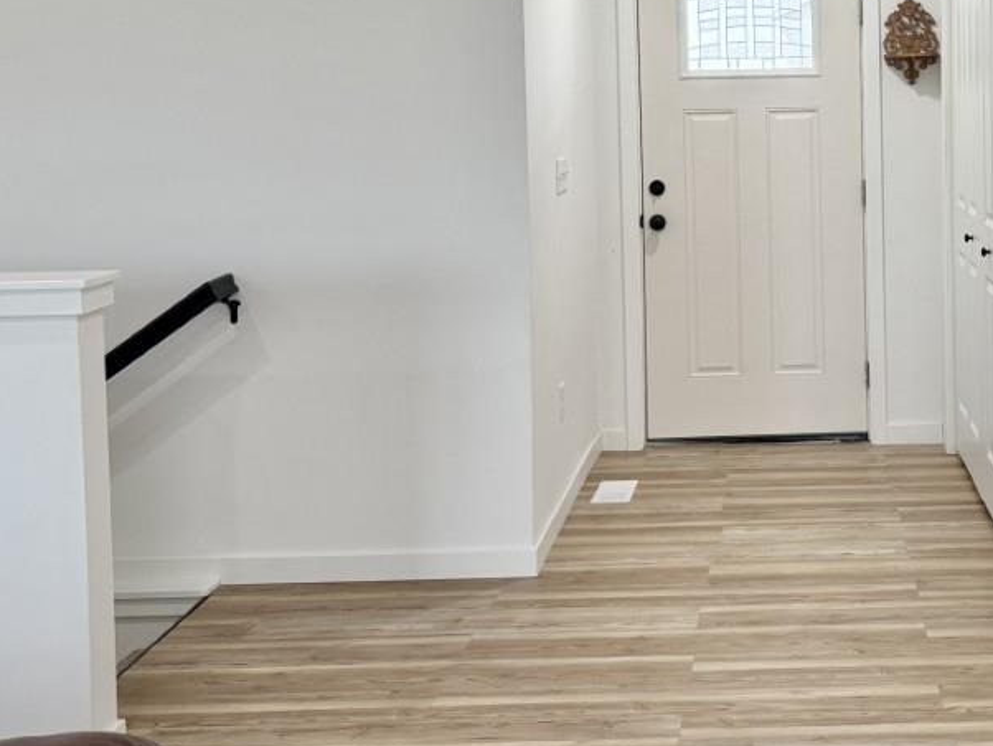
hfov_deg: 35.8
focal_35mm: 51
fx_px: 1464
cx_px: 841
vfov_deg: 27.9
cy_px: 134
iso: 200
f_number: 1.78
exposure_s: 1/180
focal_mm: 6.76
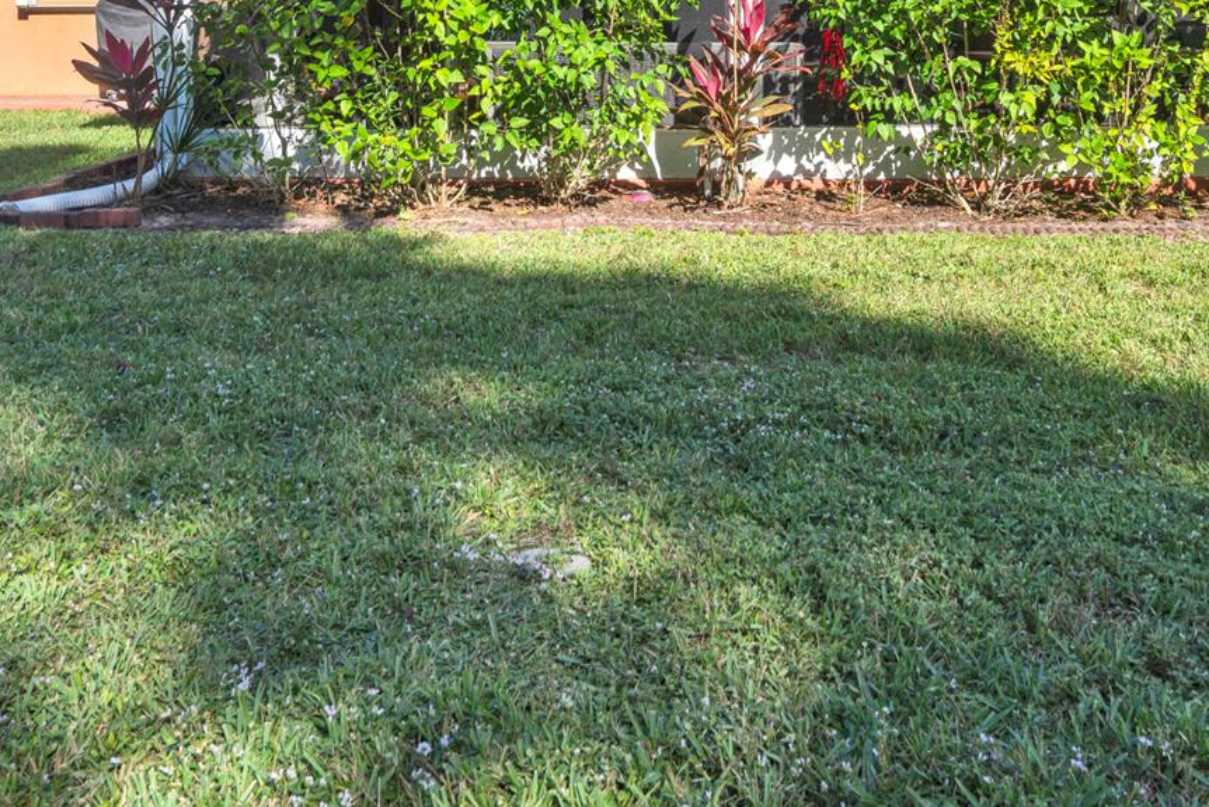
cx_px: 728
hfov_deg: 50.4
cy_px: -75
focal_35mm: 38
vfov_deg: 31.3
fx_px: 1276
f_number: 8
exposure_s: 1/320
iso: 100
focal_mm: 16
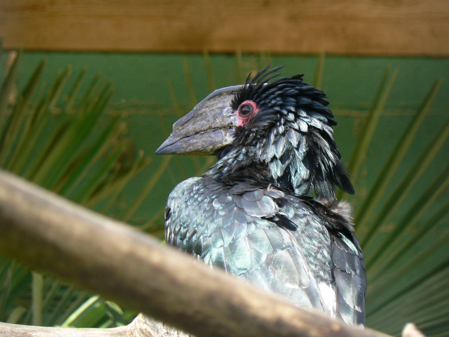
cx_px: 224
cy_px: 168
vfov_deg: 6.0
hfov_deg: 8.0
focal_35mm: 248
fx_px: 3217
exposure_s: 1/125
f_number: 4
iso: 80
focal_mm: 41.3
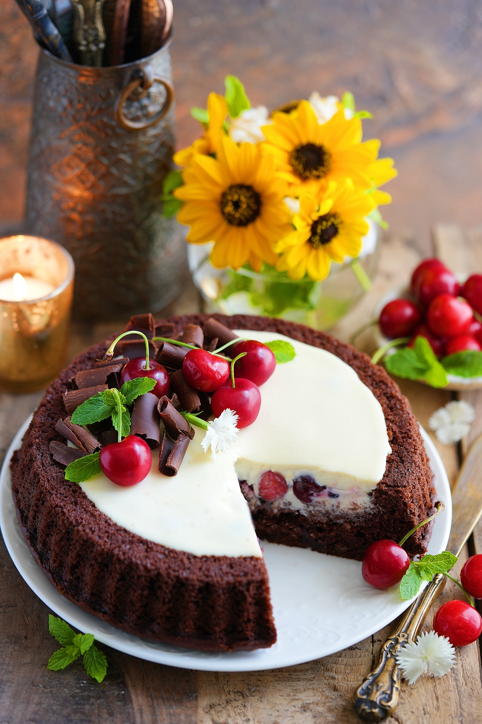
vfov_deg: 22.1
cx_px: 242
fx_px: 1848
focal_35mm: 92
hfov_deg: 14.9
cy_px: 367
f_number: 3.2
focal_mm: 90
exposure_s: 1/25
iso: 160
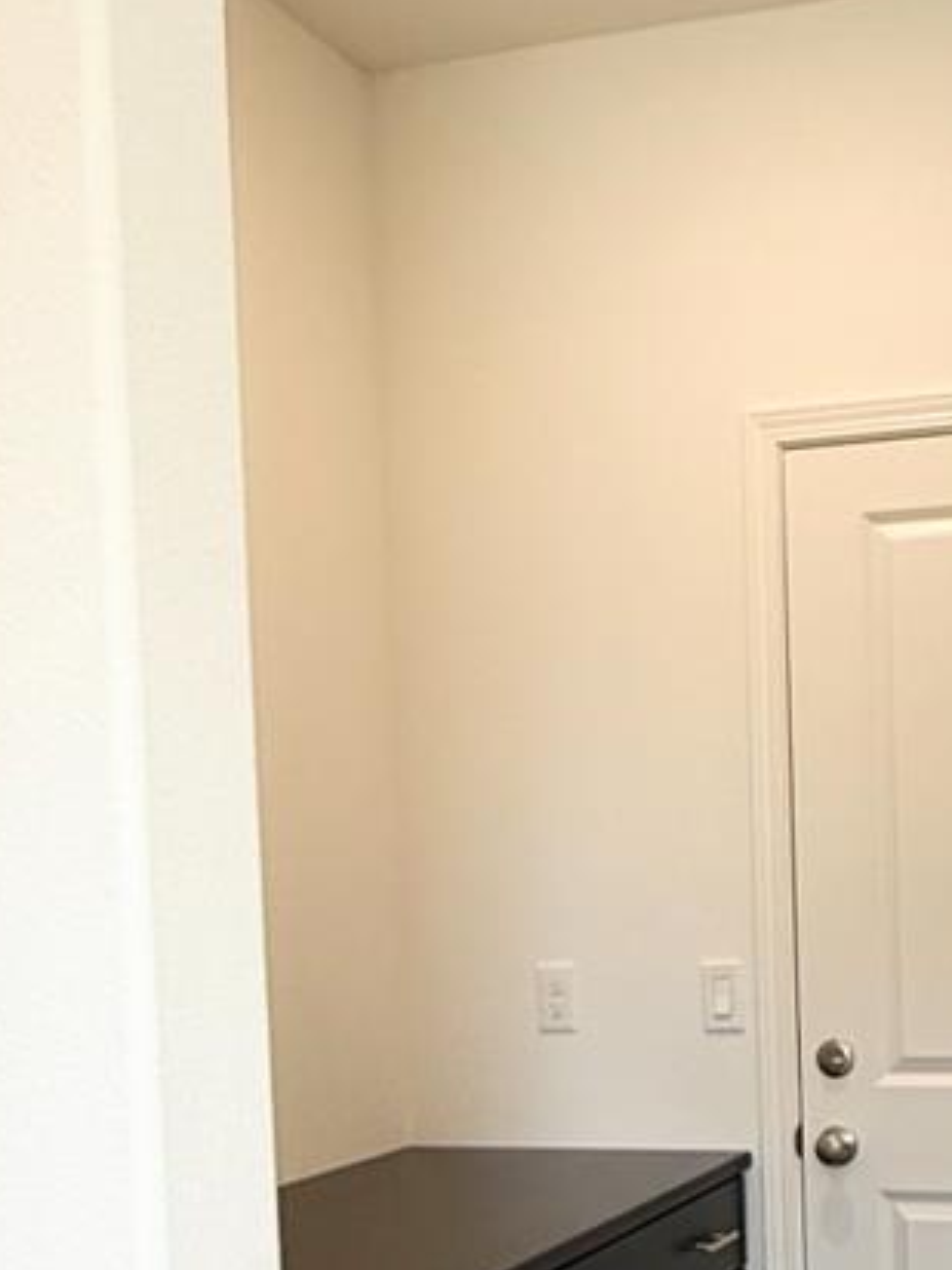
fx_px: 1870
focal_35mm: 51
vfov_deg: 36.3
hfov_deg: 27.8
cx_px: 803
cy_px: 999
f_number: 2.2
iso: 125
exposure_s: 1/120
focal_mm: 2.22
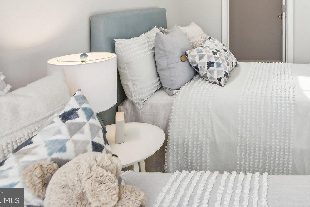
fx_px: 284
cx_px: 274
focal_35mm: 33
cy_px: -3
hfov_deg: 51.1
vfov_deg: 35.9
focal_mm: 16
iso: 400
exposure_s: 1/125
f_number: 8
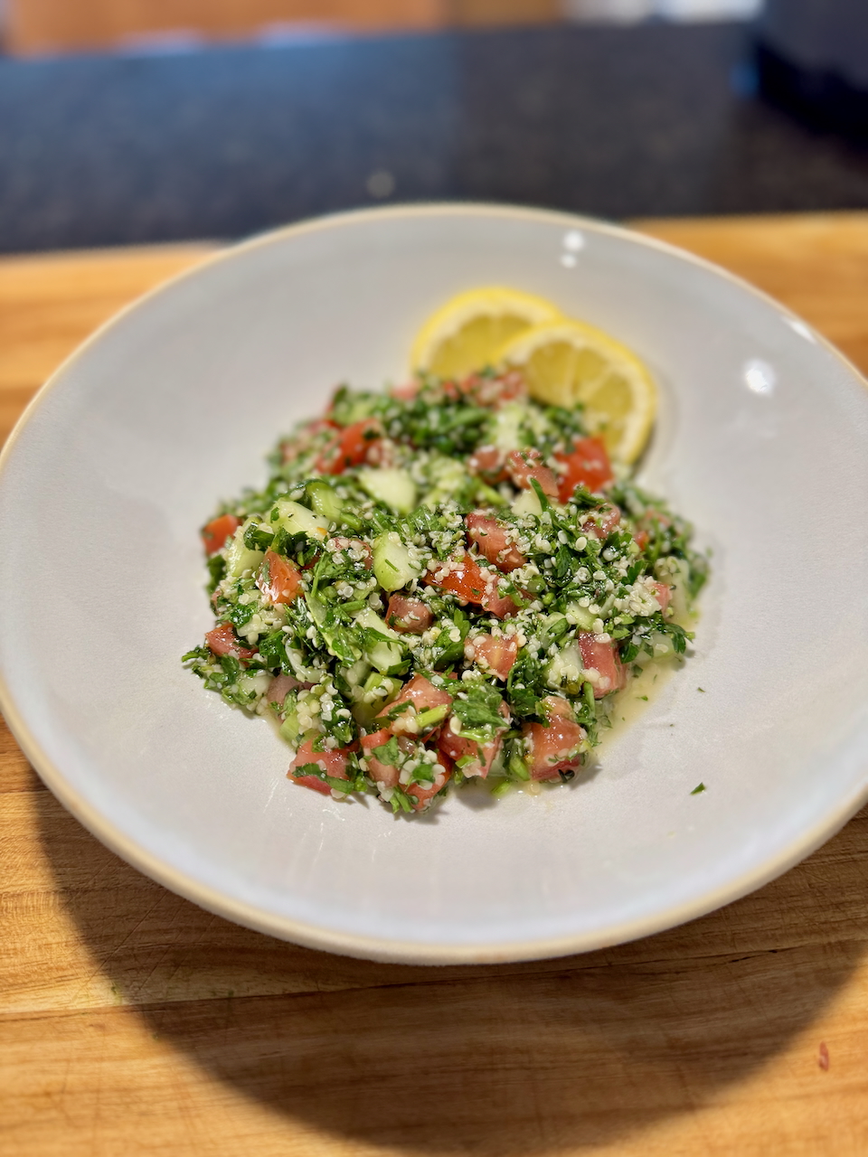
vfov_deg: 71.6
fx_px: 802
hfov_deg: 56.8
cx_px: 434
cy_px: 578
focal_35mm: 24
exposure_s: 1/121
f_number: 1.78
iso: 160
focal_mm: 6.76
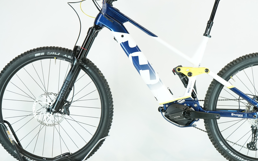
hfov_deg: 28.1
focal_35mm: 73
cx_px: 158
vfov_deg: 17.9
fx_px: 513
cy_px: 77
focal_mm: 53
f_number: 6.3
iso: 2000
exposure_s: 1/200
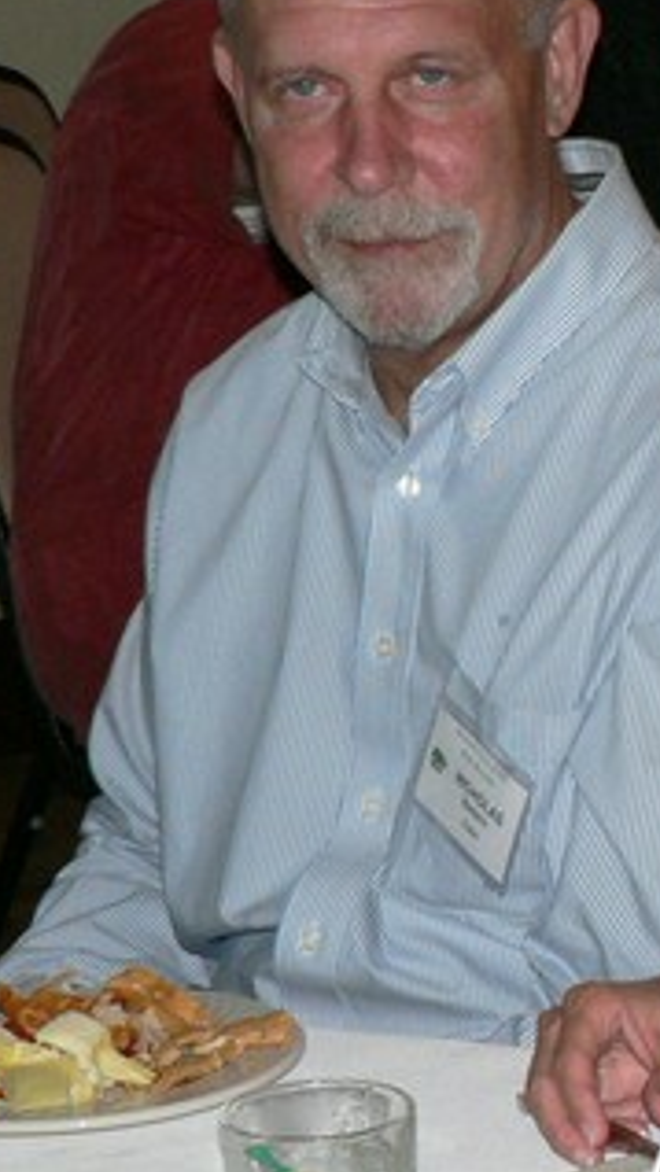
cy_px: 479
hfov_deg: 8.6
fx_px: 4291
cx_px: 951
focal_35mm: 138
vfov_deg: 15.5
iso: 150
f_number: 3.2
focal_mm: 10.5
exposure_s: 1/60
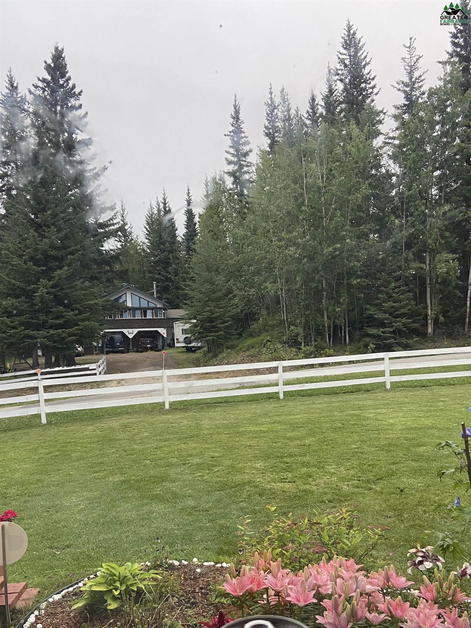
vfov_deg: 67.3
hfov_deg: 53.1
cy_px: 314
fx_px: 472
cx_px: 236
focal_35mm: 26
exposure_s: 1/50
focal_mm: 4.25
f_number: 1.8
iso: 80
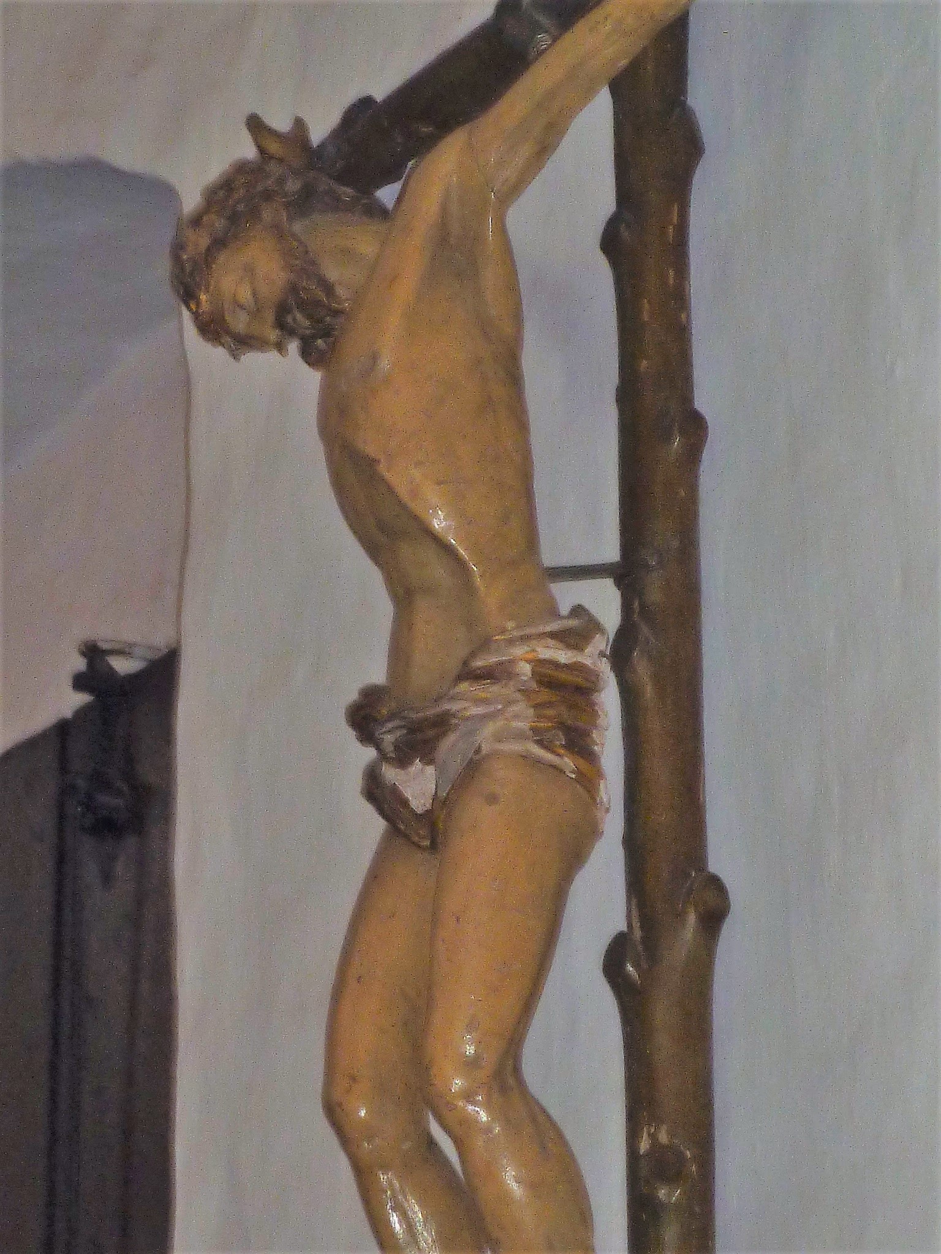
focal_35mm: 147
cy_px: 627
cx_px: 470
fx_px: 5328
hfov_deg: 10.1
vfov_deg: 13.4
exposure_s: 1/50
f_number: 4.9
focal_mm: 13.2
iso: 80
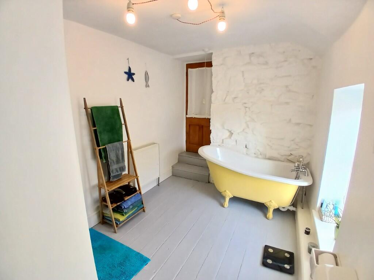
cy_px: 140
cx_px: 187
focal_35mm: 17
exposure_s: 1/33.3
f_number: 2.2
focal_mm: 1.4
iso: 80
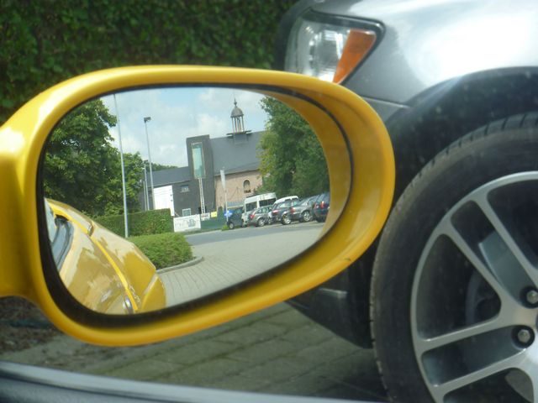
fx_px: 2176
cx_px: 269
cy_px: 202
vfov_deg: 10.6
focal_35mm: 140
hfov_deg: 14.1
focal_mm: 25.2
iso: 125
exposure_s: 1/125
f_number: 5.9
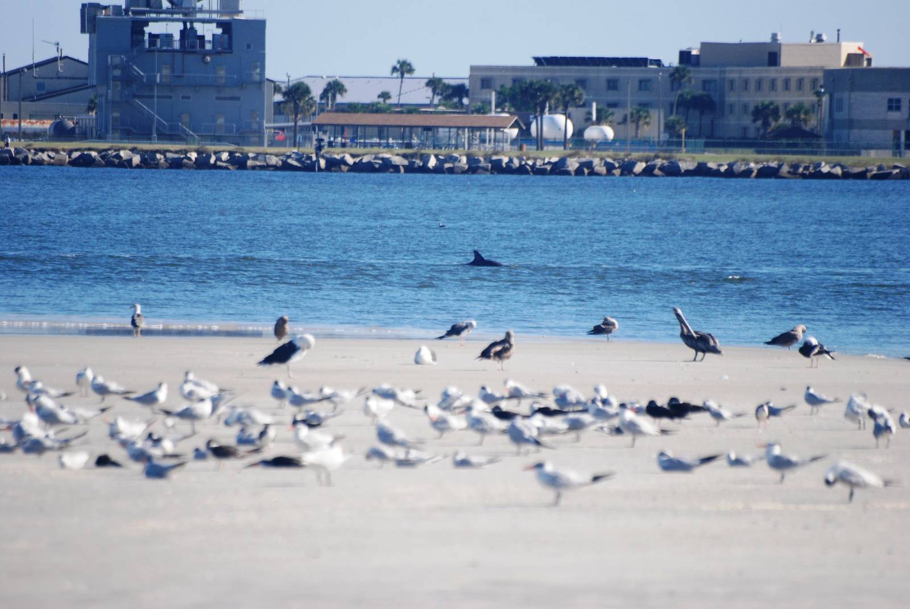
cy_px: 304
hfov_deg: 4.6
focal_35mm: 450
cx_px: 455
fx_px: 11388
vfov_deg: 3.1
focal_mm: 300
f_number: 5.6
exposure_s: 1/1600
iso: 400
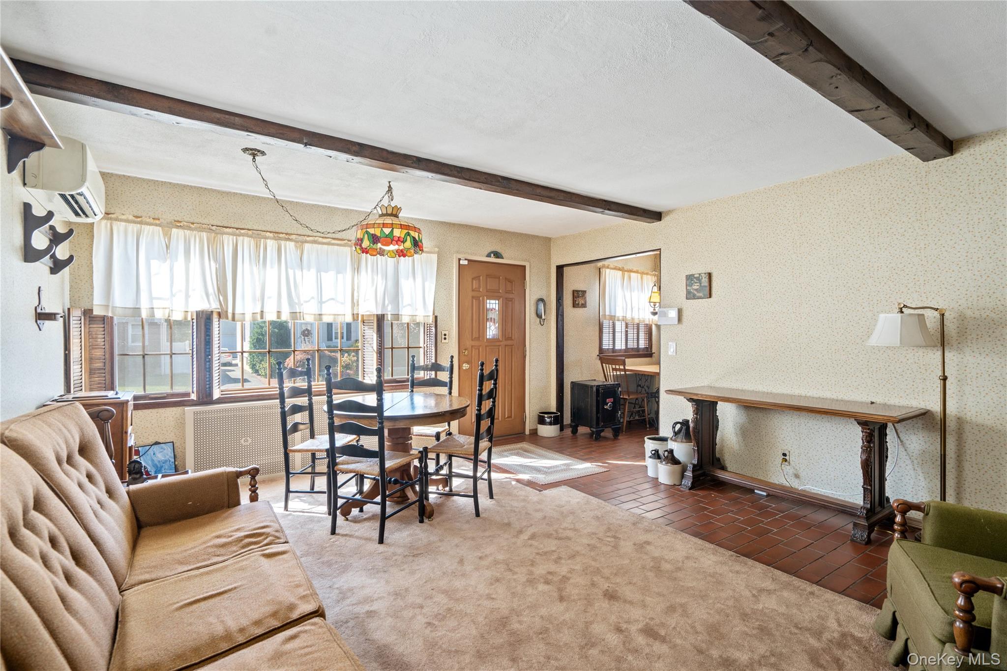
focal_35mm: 16
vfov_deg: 73.7
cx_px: 504
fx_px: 447
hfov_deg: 96.7
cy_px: 336
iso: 200
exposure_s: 1/10
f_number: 6.3
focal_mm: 16
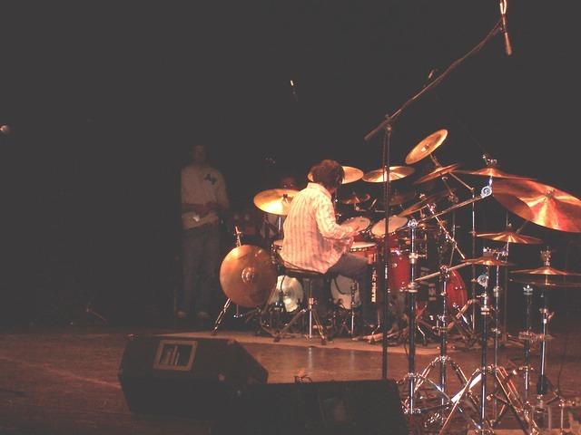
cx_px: 290
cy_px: 218
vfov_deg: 13.3
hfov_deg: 17.7
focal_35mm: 111
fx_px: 1863
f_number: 4.8
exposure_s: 1/90
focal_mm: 16.8
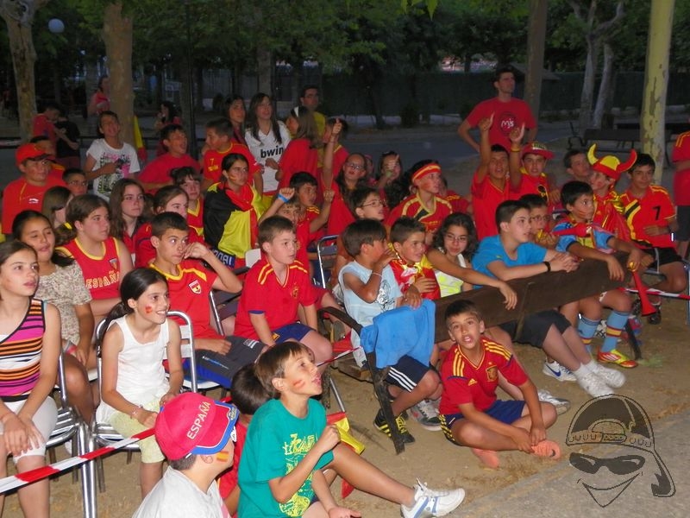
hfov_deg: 46.8
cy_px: 259
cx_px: 345
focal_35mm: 40
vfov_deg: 36.0
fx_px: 797
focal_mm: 7.1
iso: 200
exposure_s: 1/30
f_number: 3.2
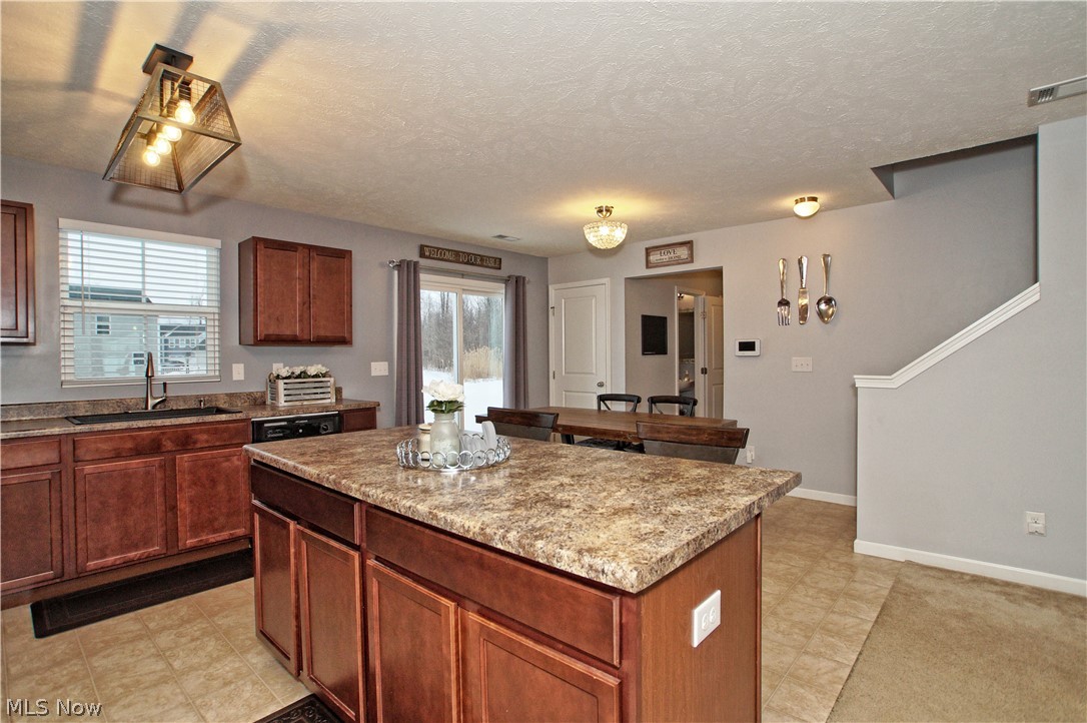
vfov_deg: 72.0
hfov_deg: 95.0
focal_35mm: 16
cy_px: 362
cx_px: 544
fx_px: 498
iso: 400
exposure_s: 1/160
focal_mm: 11
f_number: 4.5
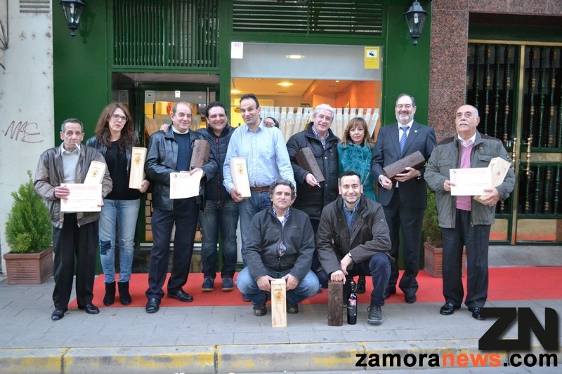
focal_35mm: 33
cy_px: 187
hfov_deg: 57.2
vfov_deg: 40.0
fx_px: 515
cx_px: 281
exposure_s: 1/60
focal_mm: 22
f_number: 3.8
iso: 3200
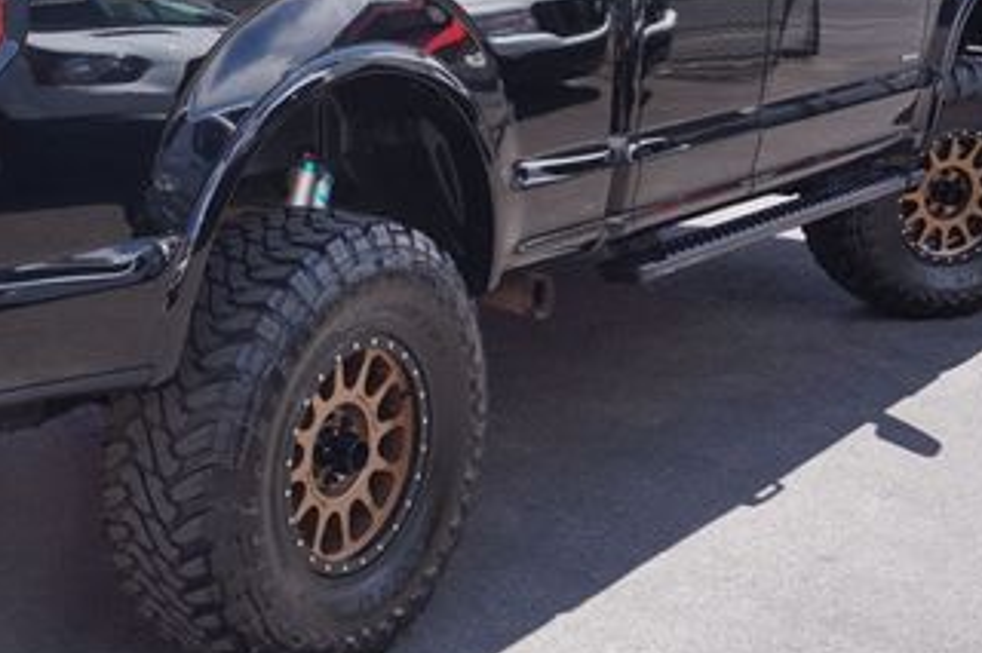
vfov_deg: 21.4
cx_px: 187
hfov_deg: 31.1
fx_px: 1718
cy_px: 169
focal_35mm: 63
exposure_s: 1/100
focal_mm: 21
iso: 100
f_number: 8
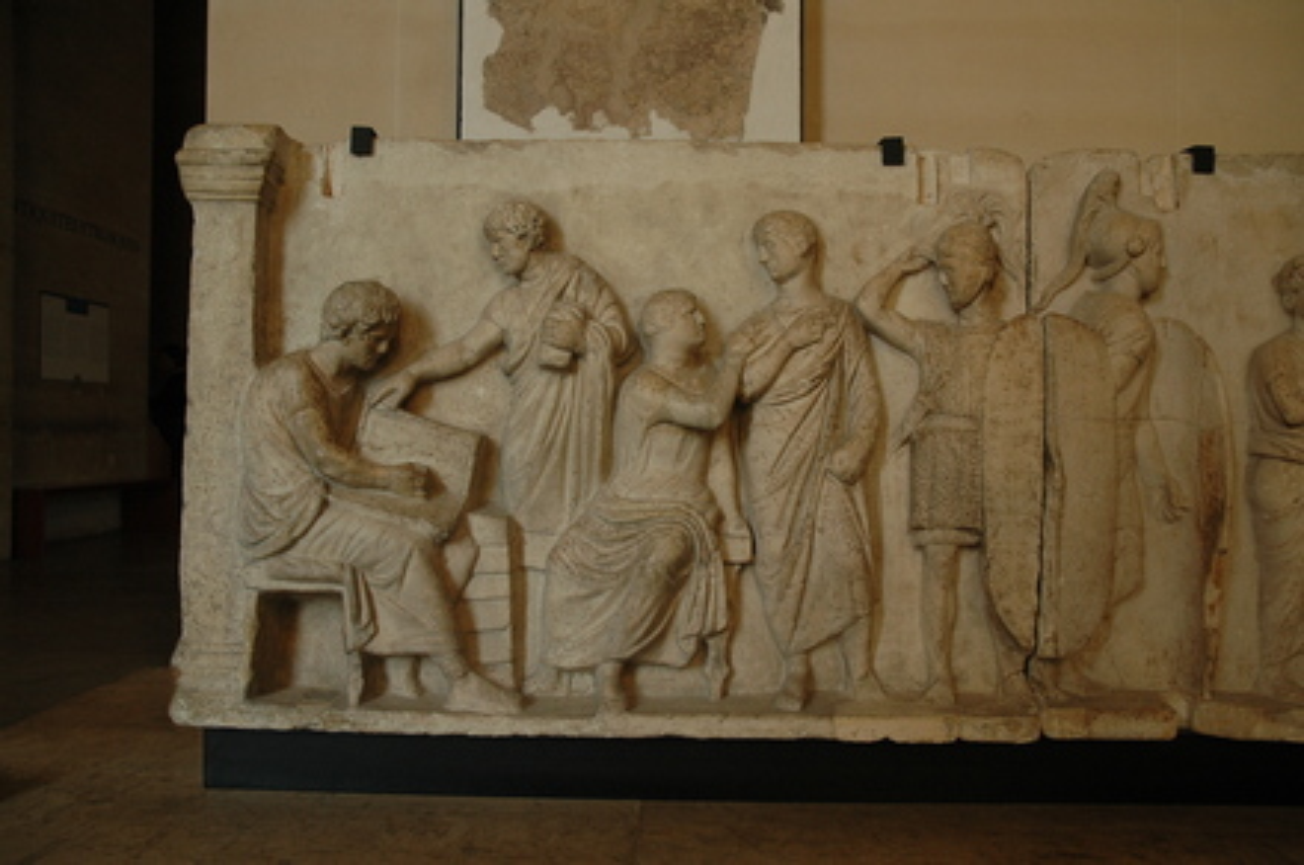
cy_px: 432
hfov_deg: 57.3
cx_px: 652
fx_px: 1194
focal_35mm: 33
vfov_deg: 39.9
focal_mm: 22
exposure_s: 1/90
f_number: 4.8
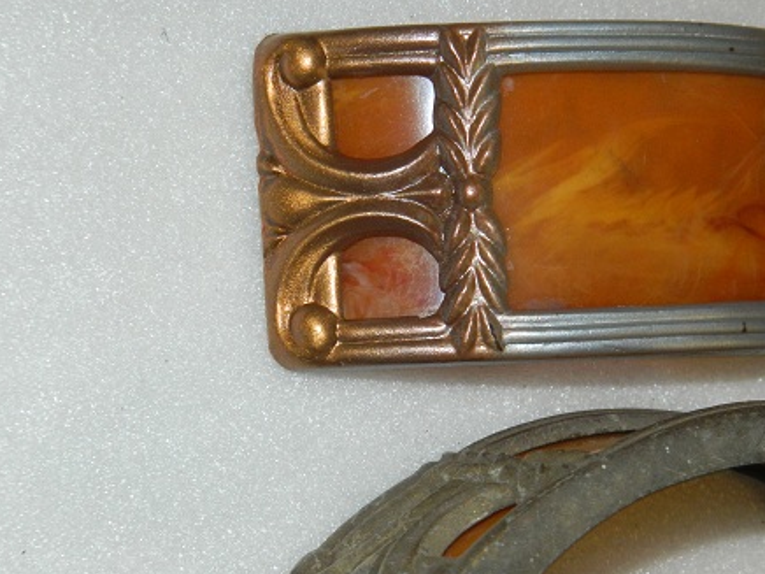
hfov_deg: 18.9
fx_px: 2298
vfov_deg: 14.2
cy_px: 302
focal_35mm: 104
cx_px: 409
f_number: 4
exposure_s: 1/30
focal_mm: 12.6
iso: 200
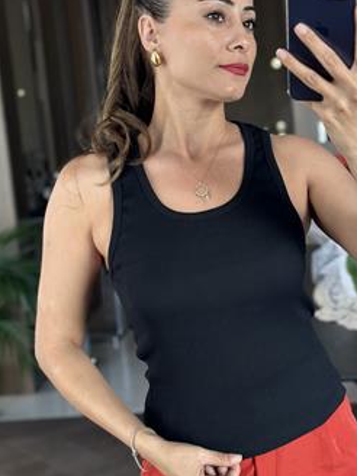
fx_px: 1018
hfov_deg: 19.9
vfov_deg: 26.3
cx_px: 228
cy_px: 222
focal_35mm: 74
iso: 160
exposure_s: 1/60
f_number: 1.78
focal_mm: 6.86
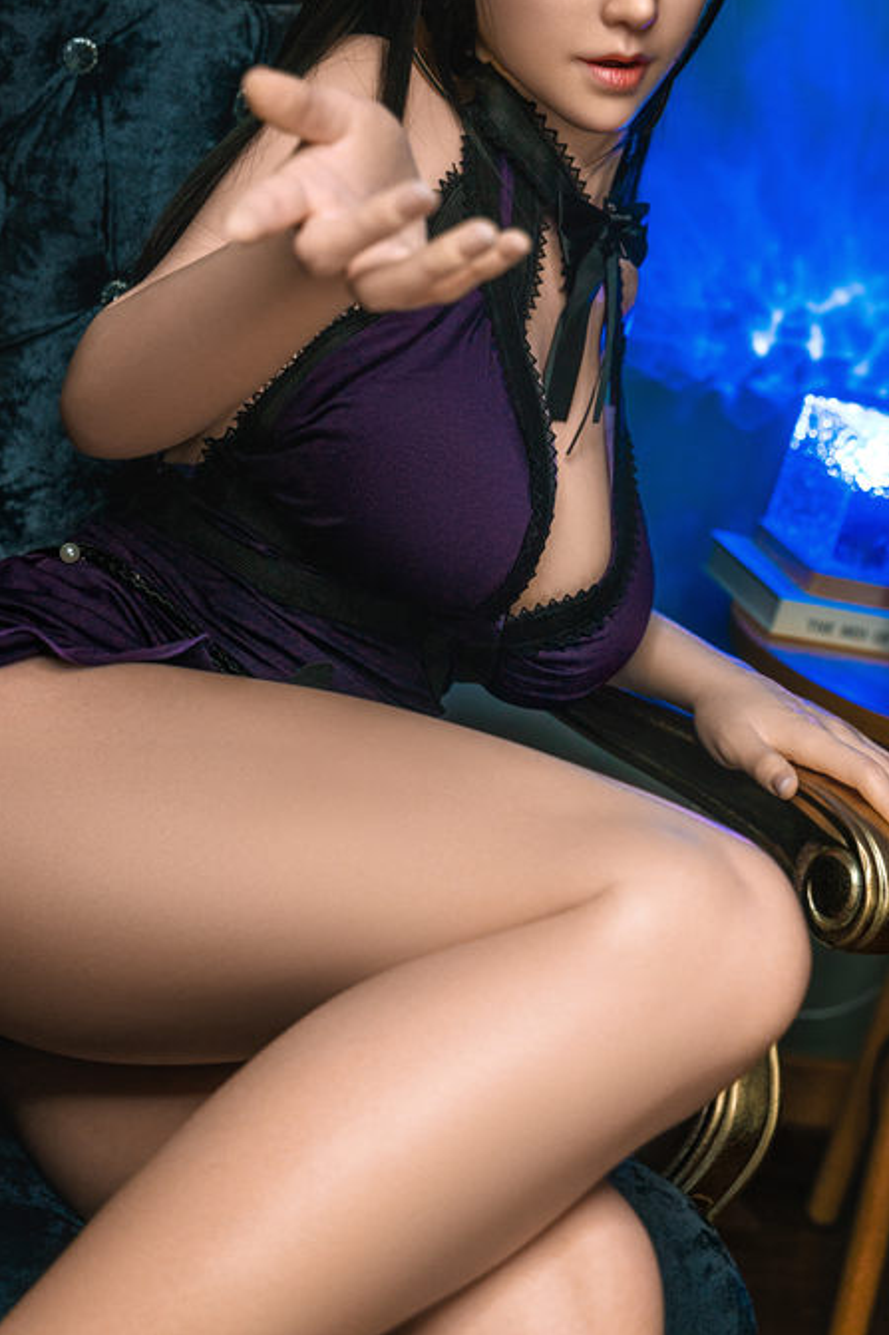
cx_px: 340
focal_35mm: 55
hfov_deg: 24.5
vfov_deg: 36.1
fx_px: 2038
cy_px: 513
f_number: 4
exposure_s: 1/80
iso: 500
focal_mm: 41
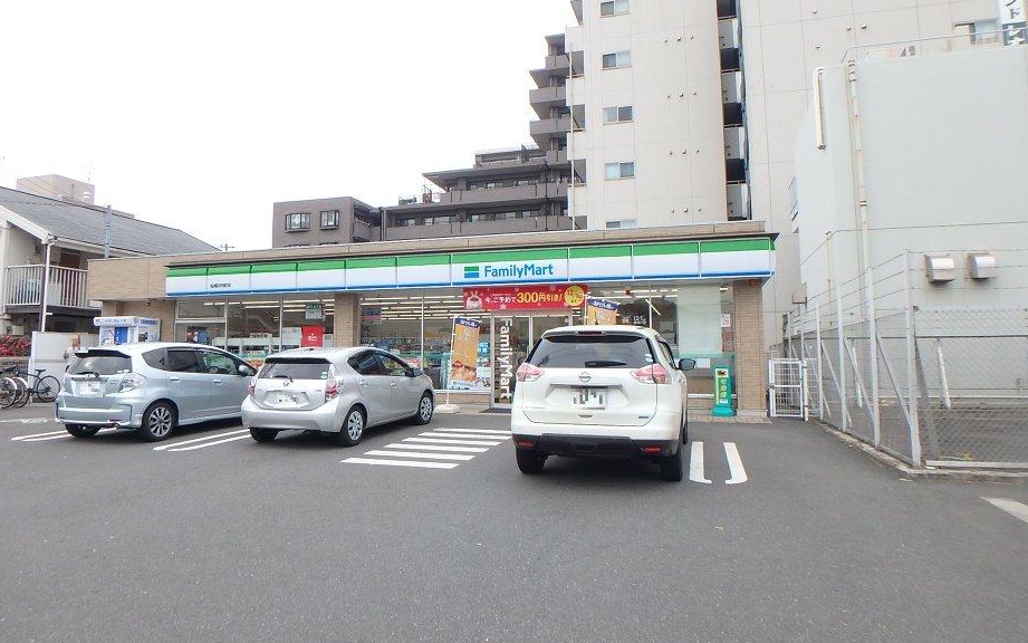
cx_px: 501
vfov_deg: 53.0
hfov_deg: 77.1
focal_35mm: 23
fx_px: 644
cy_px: 306
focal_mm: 3.7
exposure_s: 1/320
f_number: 3.5
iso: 125
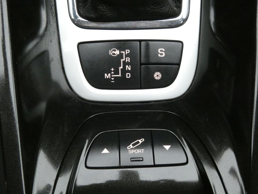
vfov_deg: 35.1
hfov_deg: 45.8
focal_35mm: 41
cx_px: 129
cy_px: 97
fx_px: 306
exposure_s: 1/50
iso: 1600
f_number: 5.6
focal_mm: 7.3
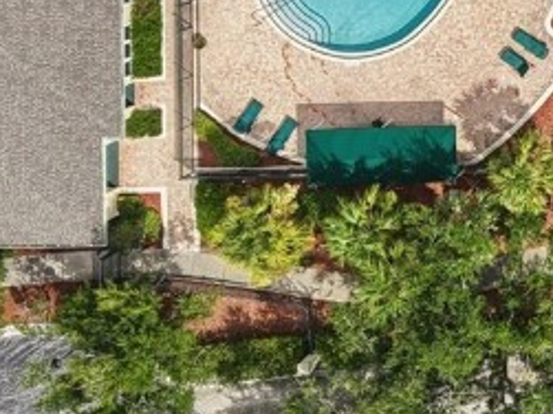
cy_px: -189
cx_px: 866
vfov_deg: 14.2
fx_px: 1565
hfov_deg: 17.7
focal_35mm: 98
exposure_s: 1/4000
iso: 170
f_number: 1.8
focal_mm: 8.67
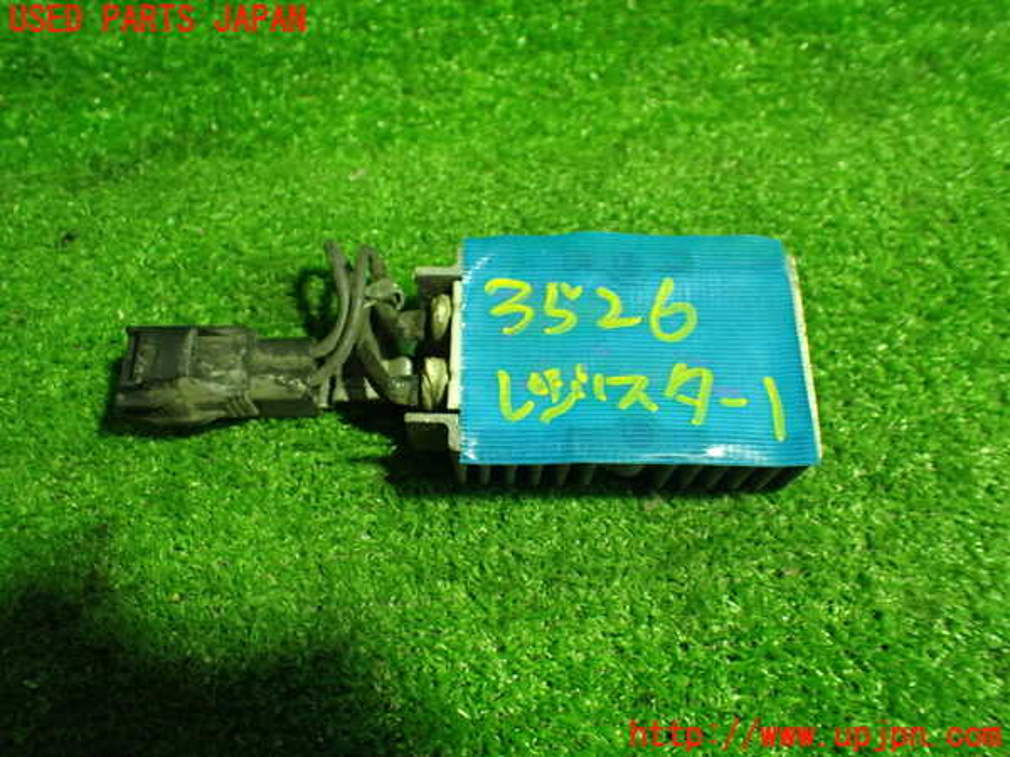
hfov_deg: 60.0
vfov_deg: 46.8
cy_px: 378
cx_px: 505
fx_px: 875
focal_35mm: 30
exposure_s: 1/80
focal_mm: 5.4
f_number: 2.3
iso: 800
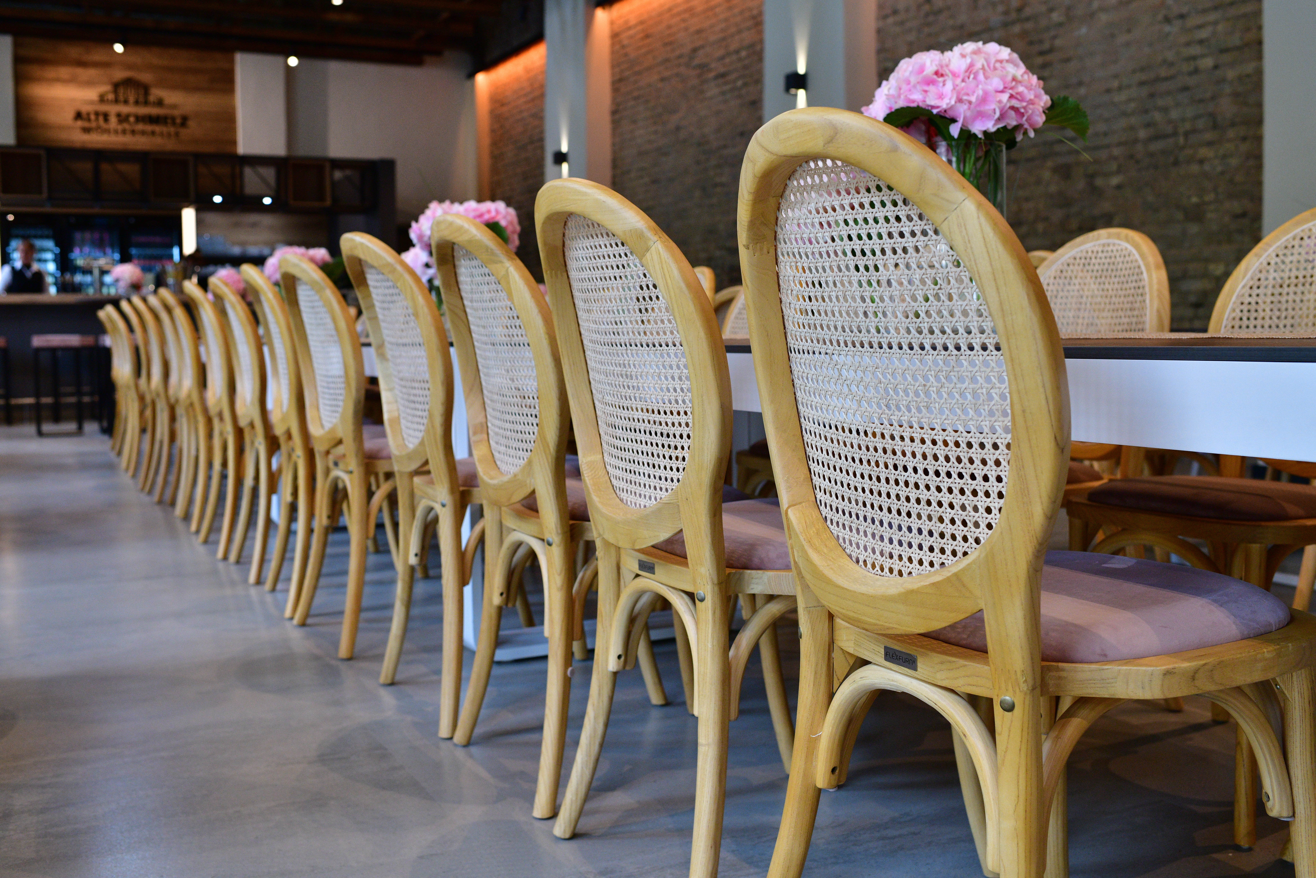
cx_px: 658
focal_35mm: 35
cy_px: 439
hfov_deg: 54.4
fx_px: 1279
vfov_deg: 37.9
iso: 1250
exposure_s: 1/200
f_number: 5.6
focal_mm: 35
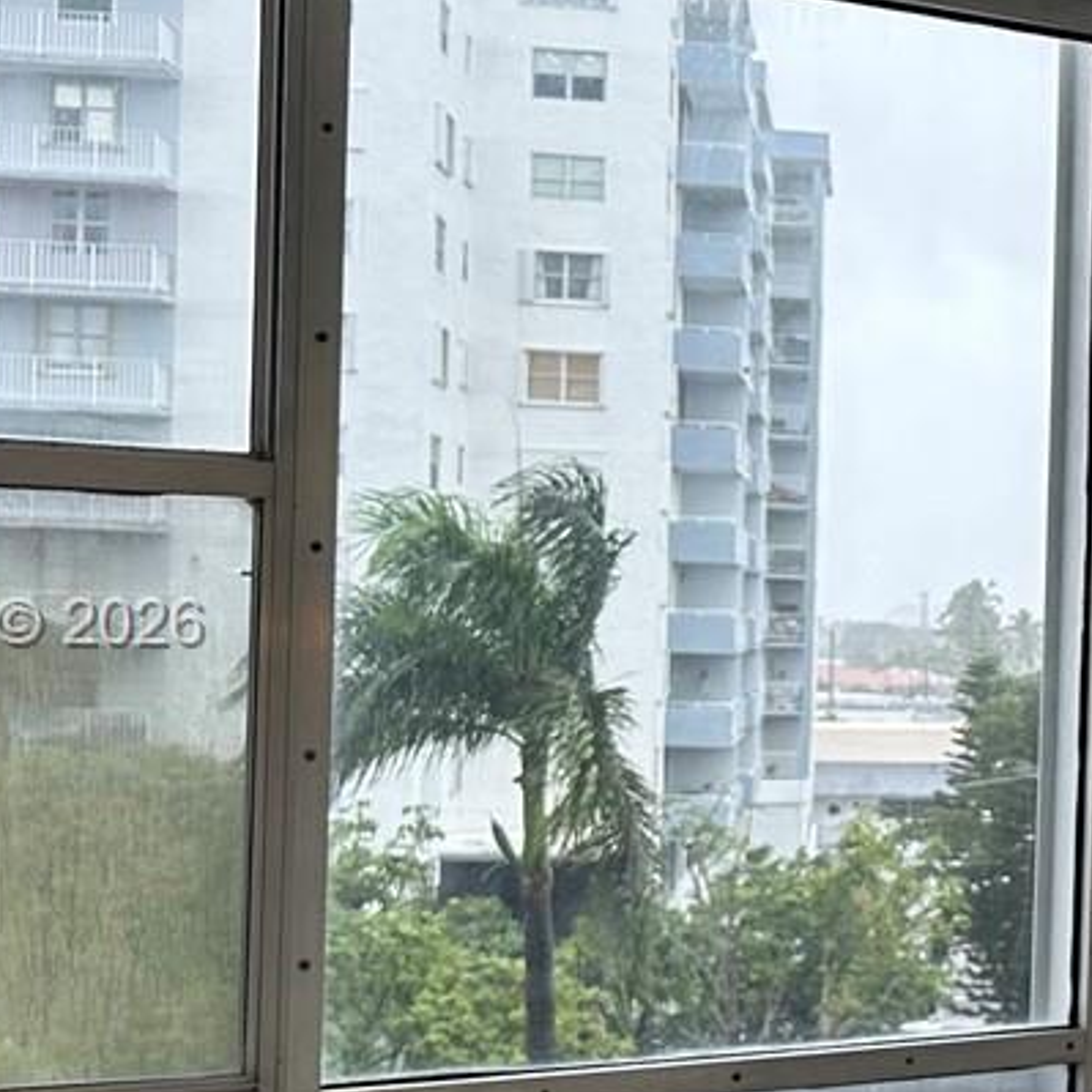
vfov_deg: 20.4
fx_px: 3034
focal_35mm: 85
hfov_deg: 18.5
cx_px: 1541
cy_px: 627
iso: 100
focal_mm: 6.86
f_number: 1.78
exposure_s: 1/155
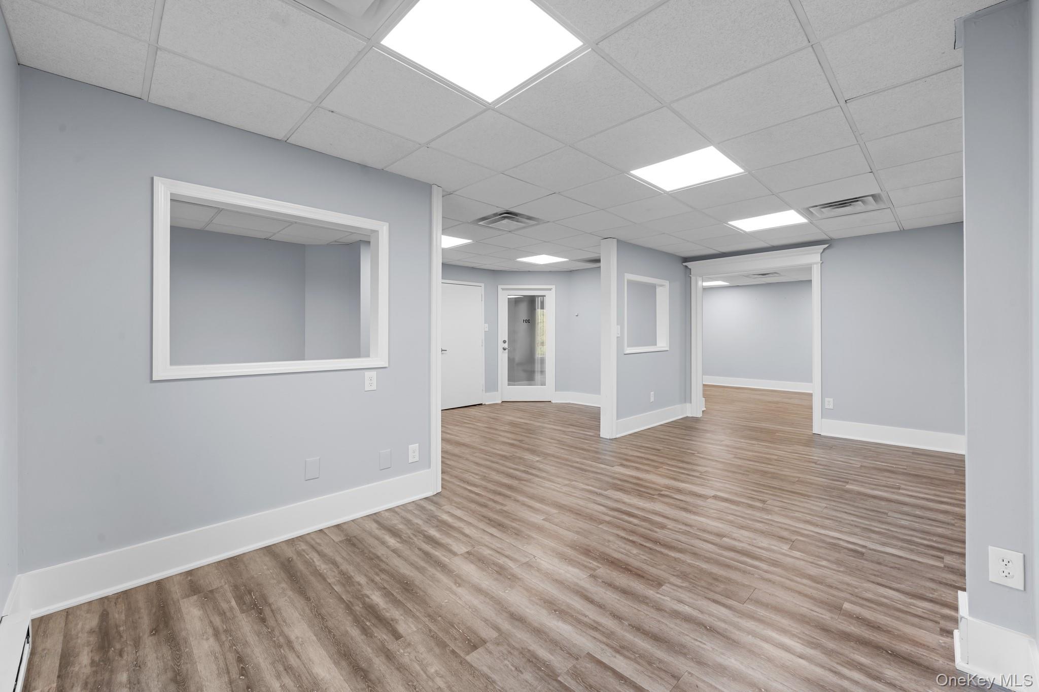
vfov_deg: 81.2
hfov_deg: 104.3
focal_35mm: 14
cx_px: 520
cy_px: 346
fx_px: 404
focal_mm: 14
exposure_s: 1/2.5
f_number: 10
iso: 200
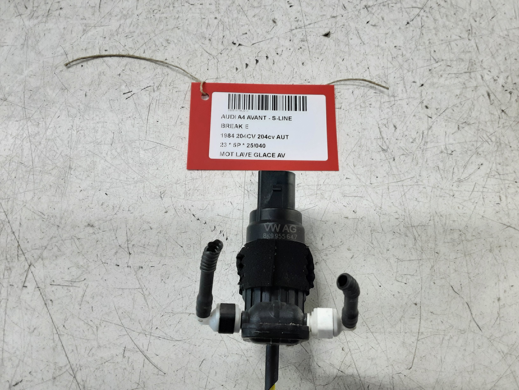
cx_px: 260
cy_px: 195
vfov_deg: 51.4
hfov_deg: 65.3
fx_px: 405
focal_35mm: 27
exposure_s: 1/50
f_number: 1.9
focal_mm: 2.91
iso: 64
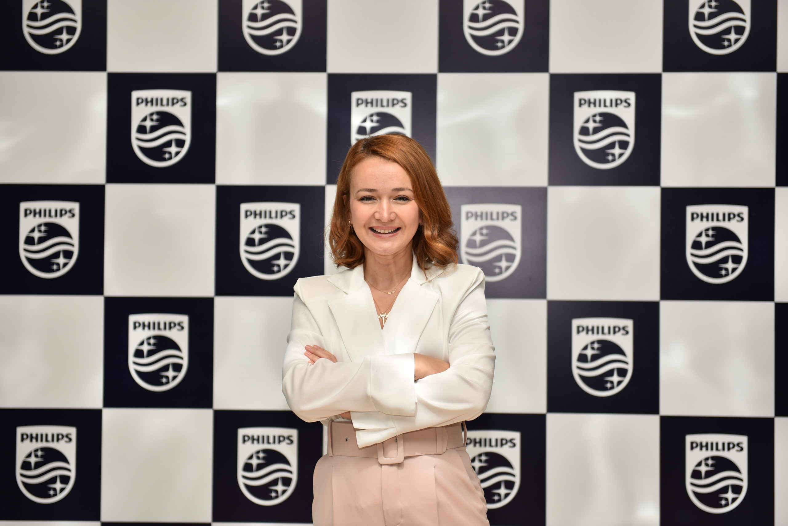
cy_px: 263
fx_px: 1533
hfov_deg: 28.8
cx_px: 394
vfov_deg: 19.5
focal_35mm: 70
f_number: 2.8
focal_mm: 70
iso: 100
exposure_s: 1/250
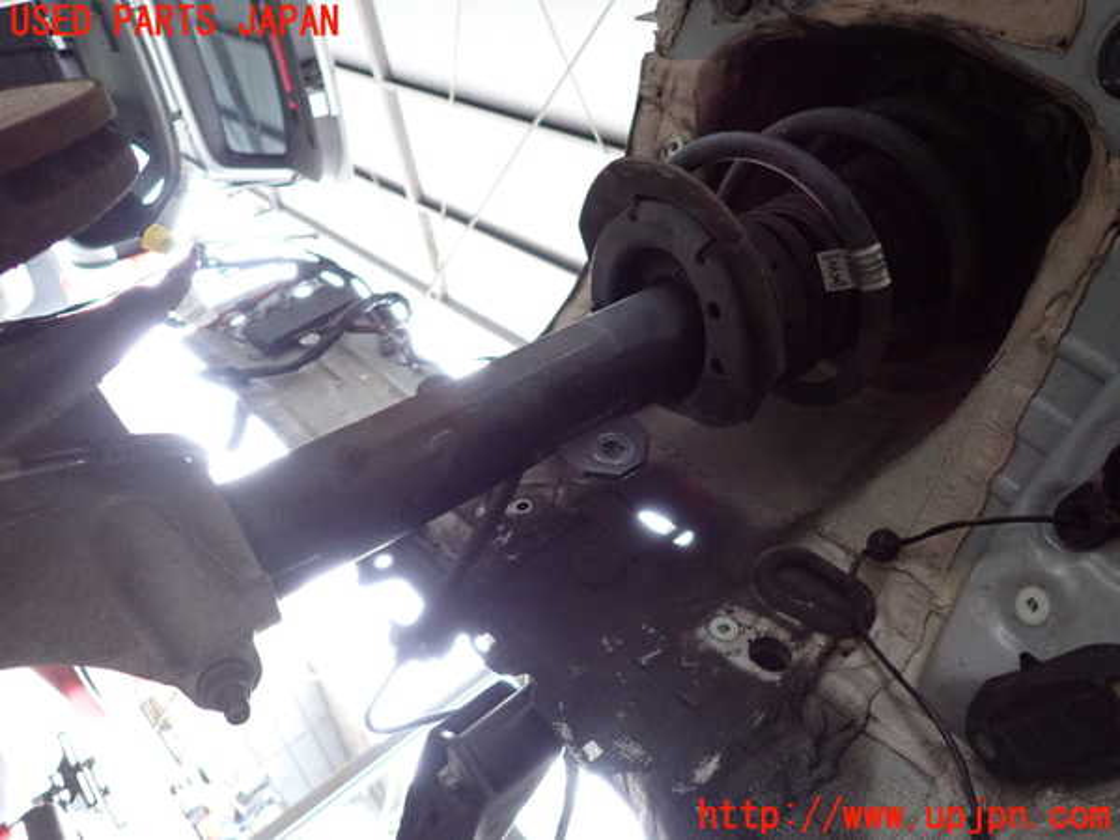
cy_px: 420
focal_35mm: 25
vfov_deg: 54.9
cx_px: 560
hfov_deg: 69.4
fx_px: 809
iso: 800
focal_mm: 4.5
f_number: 2
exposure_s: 1/125
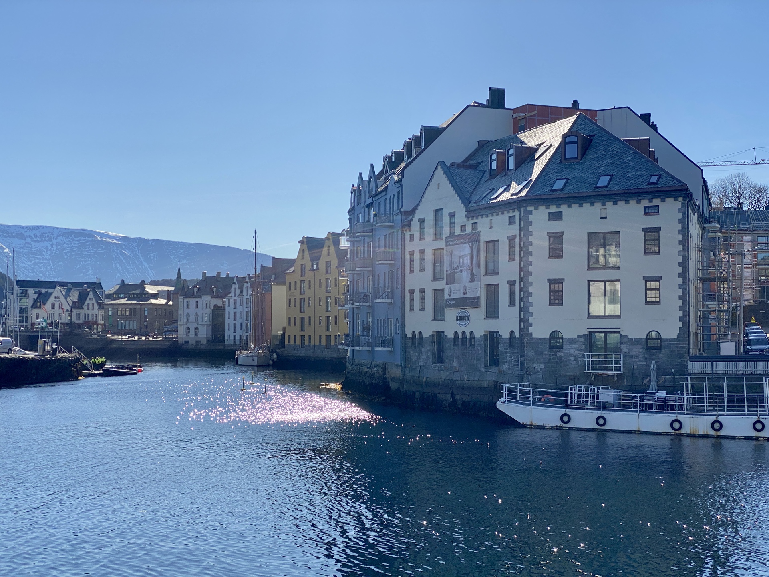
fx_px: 1155
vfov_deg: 28.0
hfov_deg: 36.8
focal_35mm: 52
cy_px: 288
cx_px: 384
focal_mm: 6
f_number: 2
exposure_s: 1/2817
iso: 20
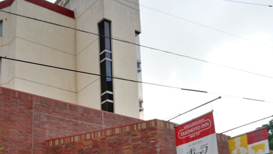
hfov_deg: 40.0
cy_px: 149
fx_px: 369
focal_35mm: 51
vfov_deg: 22.7
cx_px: 88
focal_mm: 4.5
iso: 80
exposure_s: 1/100
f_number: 2.2
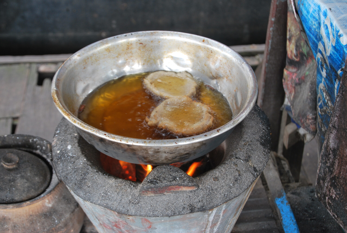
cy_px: 116
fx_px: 550
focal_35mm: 57
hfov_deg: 35.0
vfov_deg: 23.8
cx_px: 174
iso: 200
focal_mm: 38
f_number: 4.5
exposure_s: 1/30
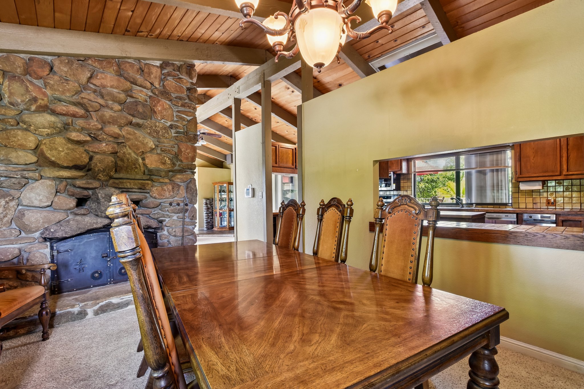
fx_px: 243
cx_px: 292
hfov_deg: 100.4
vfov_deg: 77.3
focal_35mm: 15
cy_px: 194
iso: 100
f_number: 8
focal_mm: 10
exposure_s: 1.6
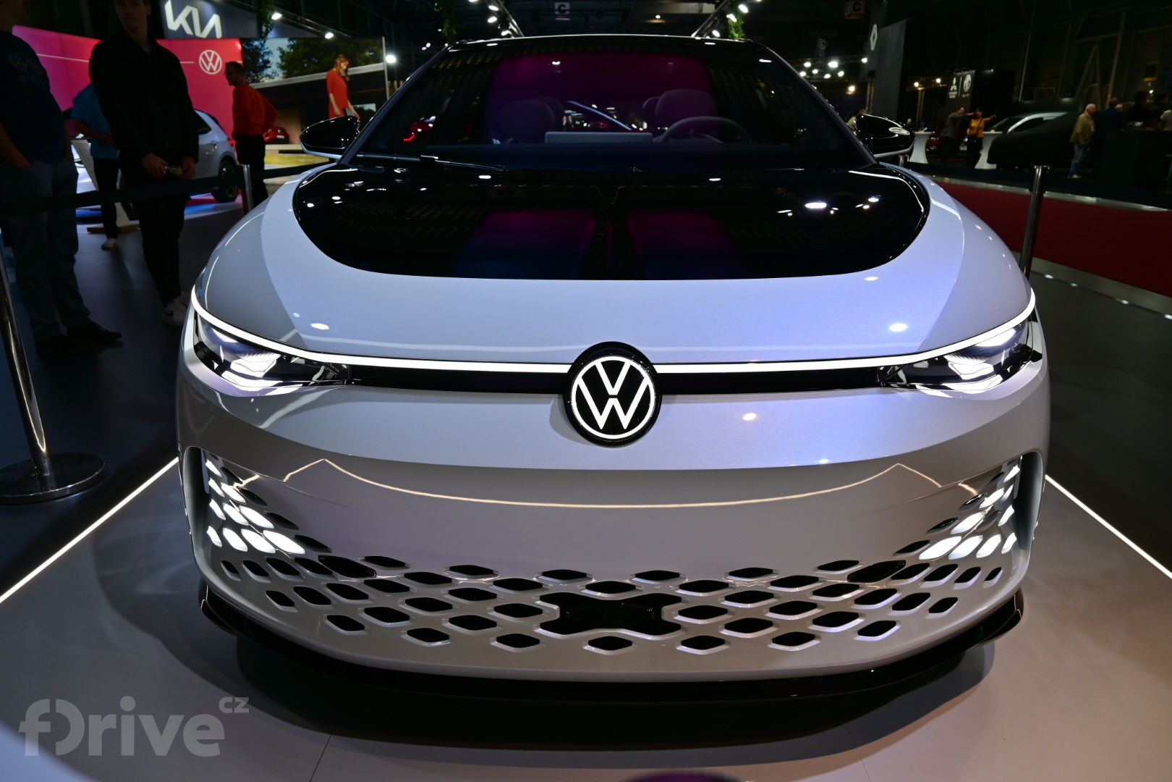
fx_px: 781
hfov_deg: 73.7
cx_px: 586
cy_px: 391
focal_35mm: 24
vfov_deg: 53.1
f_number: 5
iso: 100
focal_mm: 16
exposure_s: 1/100
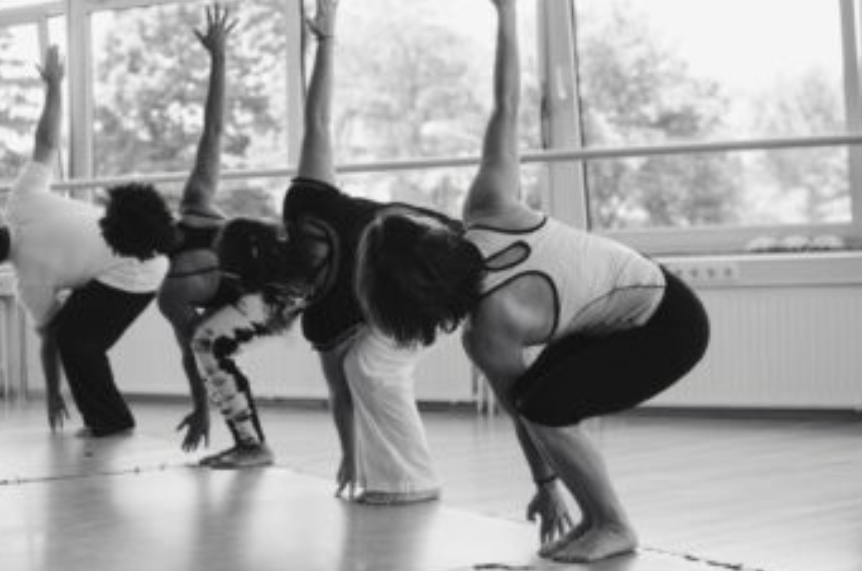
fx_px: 1472
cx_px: 427
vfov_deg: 22.0
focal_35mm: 62
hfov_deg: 32.6
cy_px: 269
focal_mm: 35
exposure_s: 1/500
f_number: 2.5
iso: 320
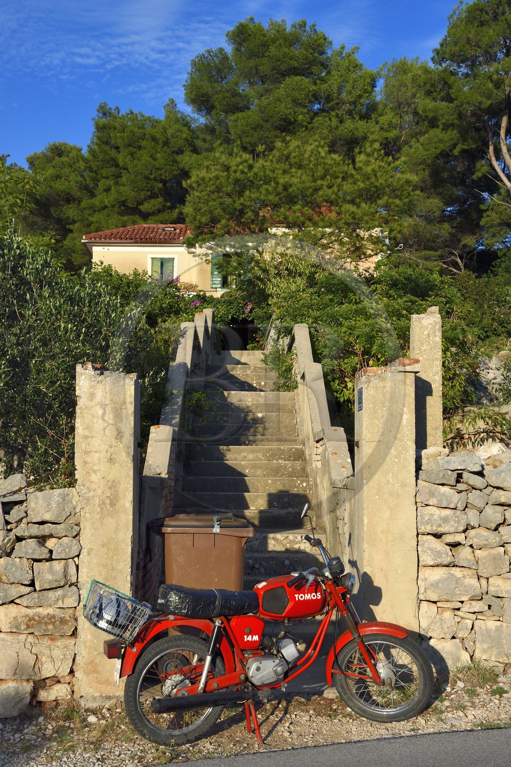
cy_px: 384
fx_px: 980
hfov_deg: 29.2
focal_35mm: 46
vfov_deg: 42.8
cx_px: 256
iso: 200
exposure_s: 1/200
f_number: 14
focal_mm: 46
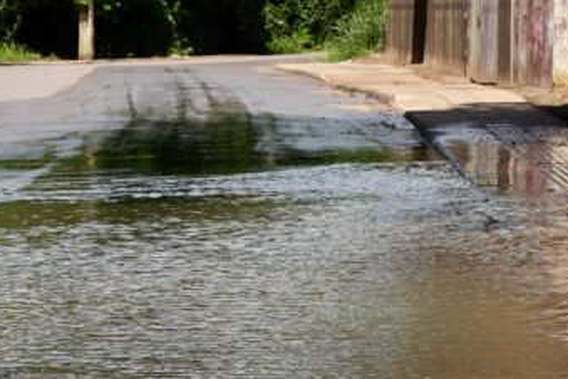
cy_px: 252
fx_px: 4007
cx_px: -64
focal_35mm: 254
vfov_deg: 5.4
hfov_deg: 8.0
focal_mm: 75
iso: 100
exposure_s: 1/640
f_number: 5.6
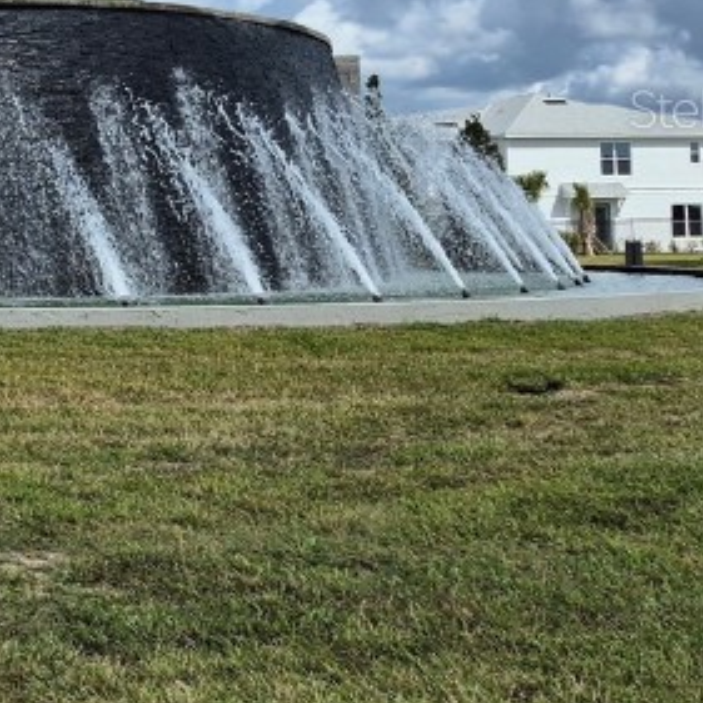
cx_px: -415
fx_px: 1700
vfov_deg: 22.9
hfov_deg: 19.6
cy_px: 108
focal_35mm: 74
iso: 25
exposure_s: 1/2912
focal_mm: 5.4
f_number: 1.8
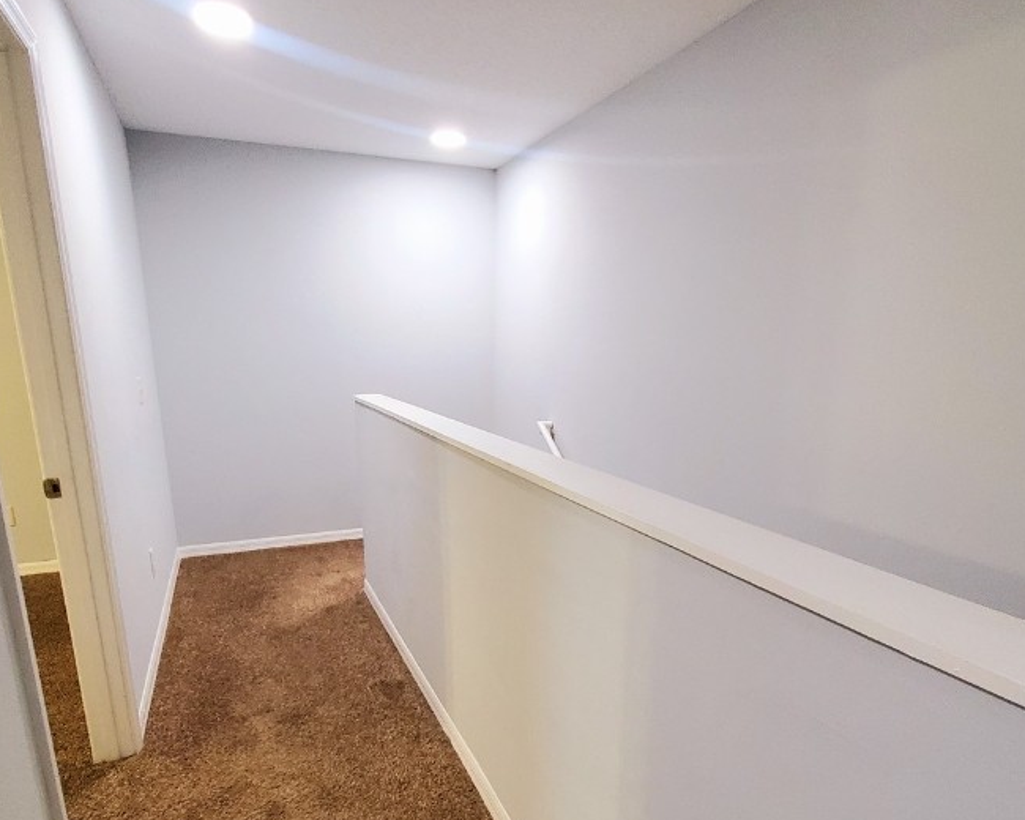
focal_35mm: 20
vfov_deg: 67.0
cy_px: 516
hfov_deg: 80.3
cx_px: 489
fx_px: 607
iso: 500
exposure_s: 1/59.2
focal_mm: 1.8
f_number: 2.2
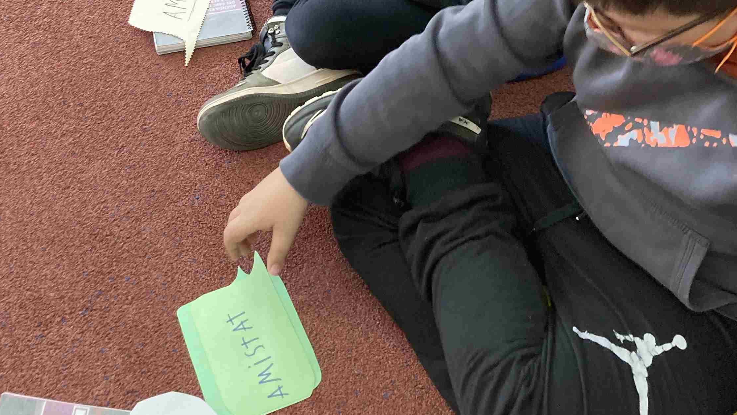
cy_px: -85
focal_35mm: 55
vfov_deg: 20.4
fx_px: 1075
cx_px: 249
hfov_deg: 37.5
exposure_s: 1/50
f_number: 1.8
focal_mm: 3.99
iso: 125
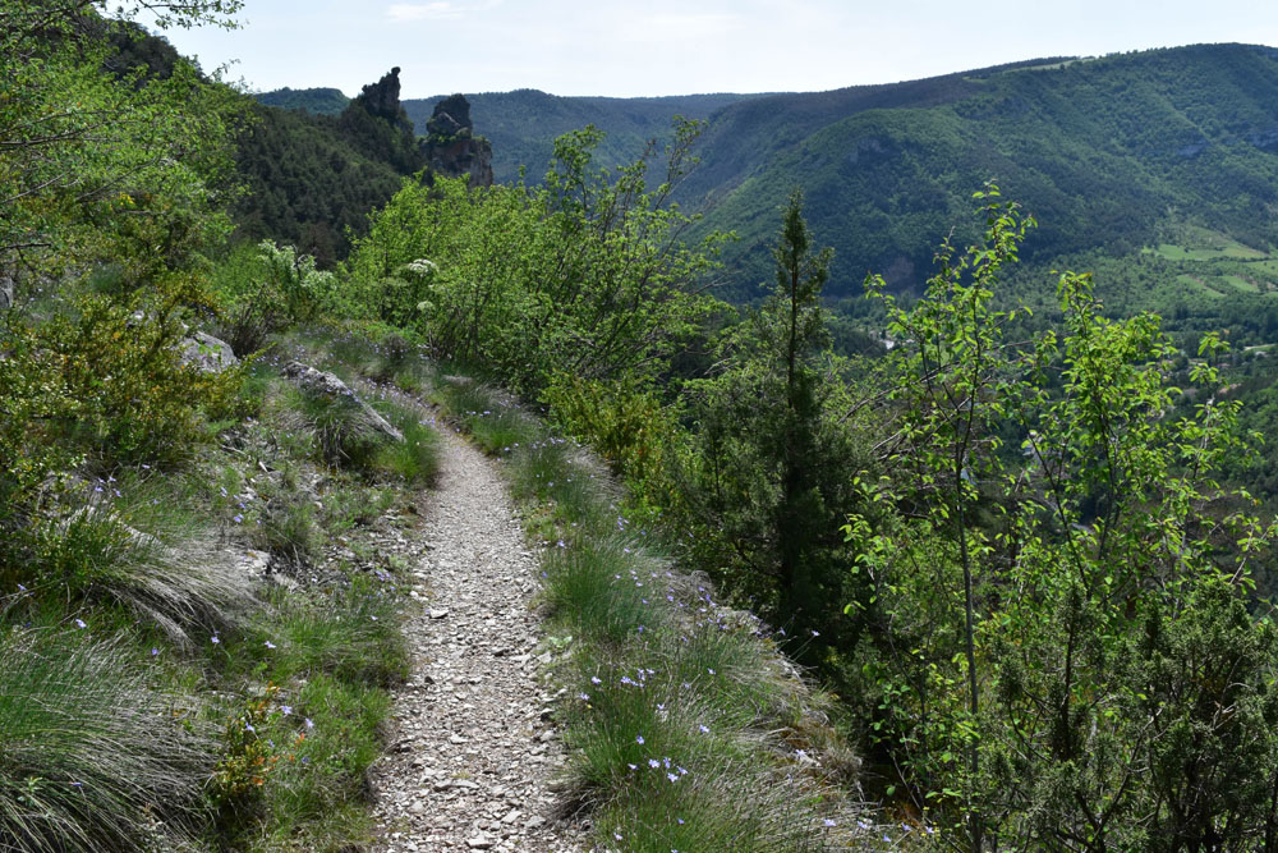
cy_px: 426
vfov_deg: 40.0
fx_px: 1172
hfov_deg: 57.2
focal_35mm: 33
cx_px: 639
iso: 400
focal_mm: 22
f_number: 16
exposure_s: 1/200
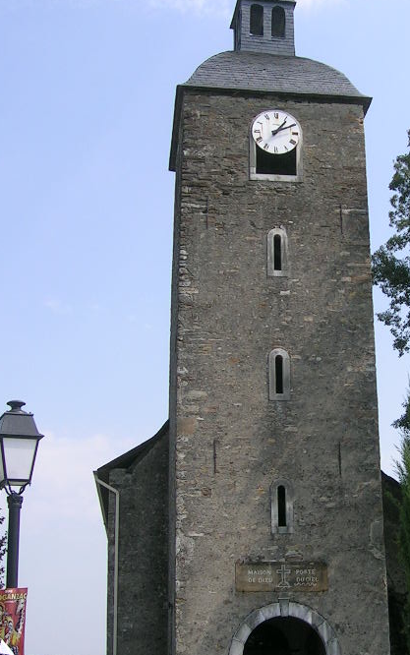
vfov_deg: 35.6
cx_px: 350
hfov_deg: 22.4
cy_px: 371
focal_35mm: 57
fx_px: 1018
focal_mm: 5.4
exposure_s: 1/321
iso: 50
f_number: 4.8
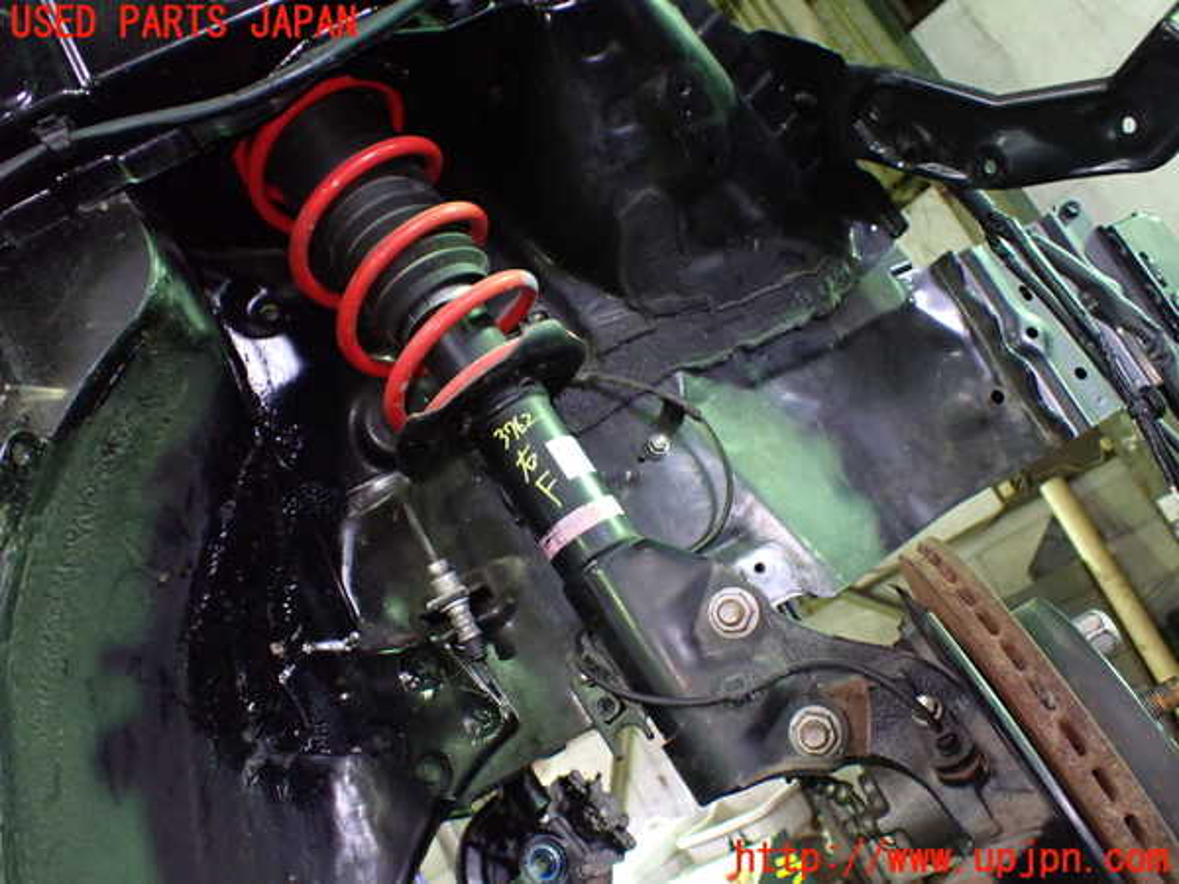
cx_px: 590
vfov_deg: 46.8
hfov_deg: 60.0
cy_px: 442
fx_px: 1022
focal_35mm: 30
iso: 1000
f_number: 2.3
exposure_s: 1/30
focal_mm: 5.4
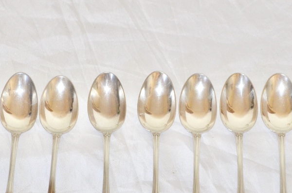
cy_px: 160
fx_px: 1335
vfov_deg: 8.3
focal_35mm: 165
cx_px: 136
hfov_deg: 12.5
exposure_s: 1/60
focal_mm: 55
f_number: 5.6
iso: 1800
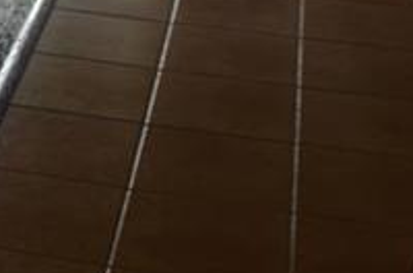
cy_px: -353
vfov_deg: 7.0
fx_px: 2104
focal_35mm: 184
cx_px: -405
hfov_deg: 10.3
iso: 250
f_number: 4
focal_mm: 24
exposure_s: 1/30
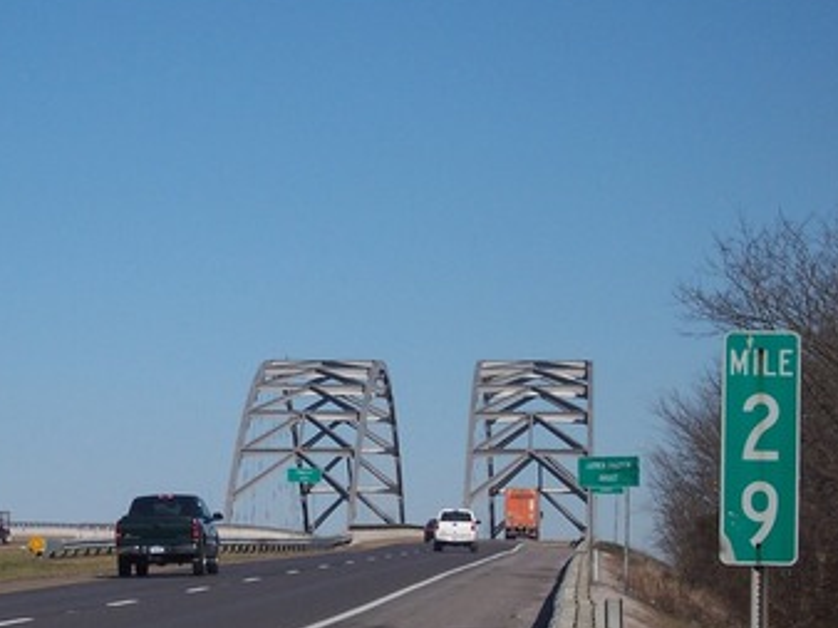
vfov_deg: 8.3
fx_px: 4330
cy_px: 365
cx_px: 196
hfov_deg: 11.0
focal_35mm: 179
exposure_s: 1/750
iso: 80
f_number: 5.6
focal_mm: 18
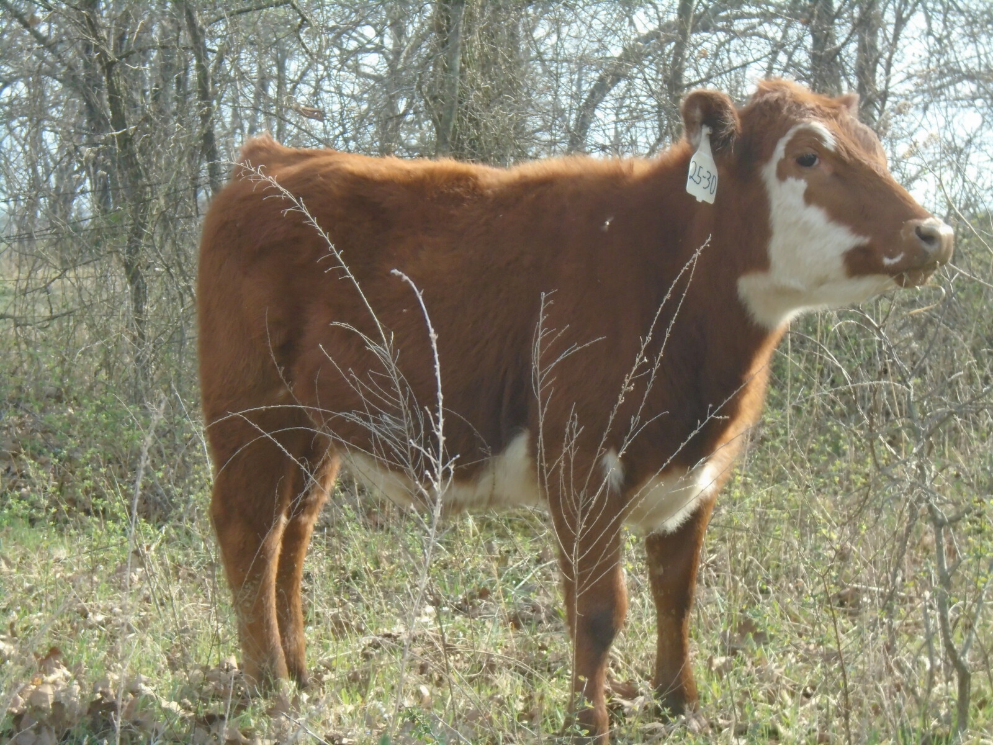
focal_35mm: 93
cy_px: 372
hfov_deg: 21.1
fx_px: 2668
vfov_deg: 15.9
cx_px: 496
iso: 250
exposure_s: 1/250
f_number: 5.1
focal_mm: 16.4
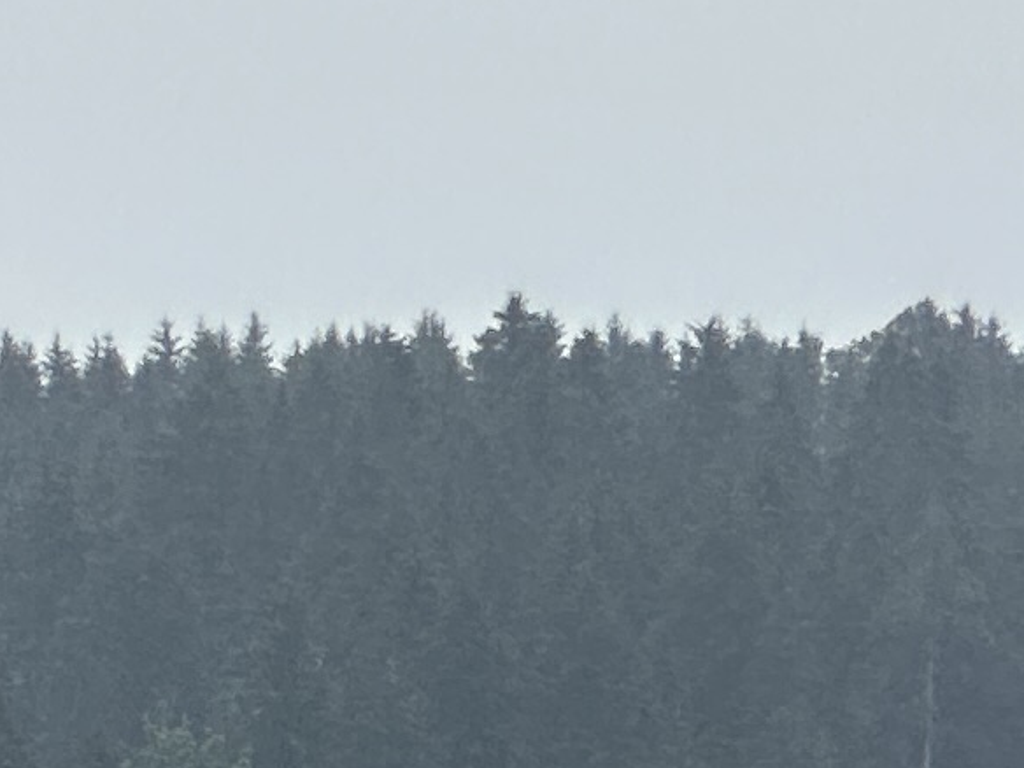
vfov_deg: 2.8
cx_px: -2504
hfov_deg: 3.6
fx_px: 15737
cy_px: 1352
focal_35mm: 532
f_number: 2.8
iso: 32
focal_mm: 9
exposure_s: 1/435
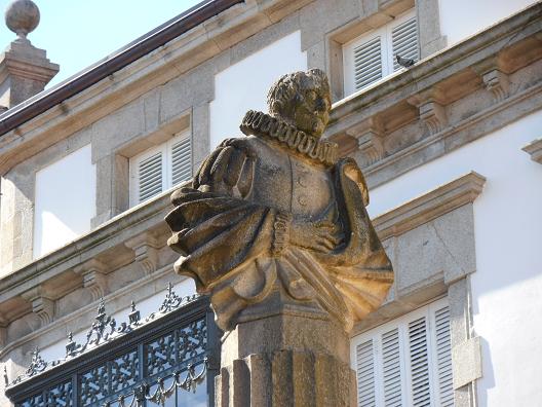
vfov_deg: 7.5
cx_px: 271
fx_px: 3100
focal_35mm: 198
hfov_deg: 10.0
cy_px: 204
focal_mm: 35.05
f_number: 5.8
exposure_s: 1/125
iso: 100
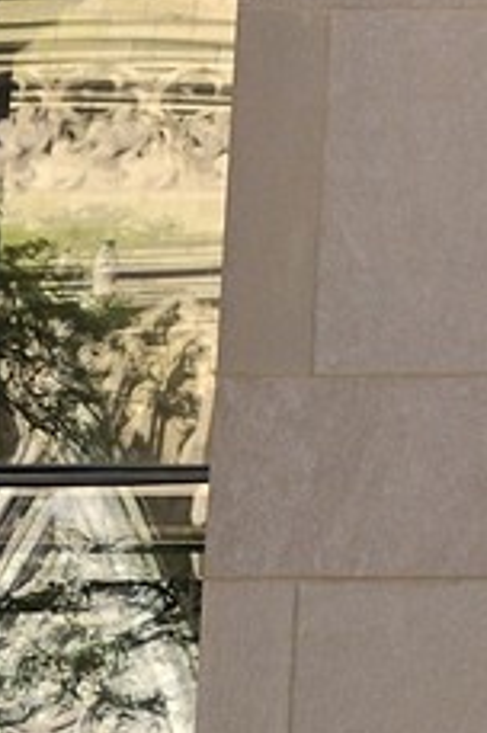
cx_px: 1048
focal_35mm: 266
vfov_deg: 6.8
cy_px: -1607
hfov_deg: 5.0
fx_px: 5414
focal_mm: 38
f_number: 5.6
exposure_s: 1/80
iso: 200
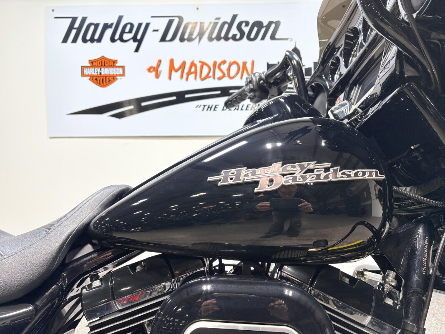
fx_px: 334
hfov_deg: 67.3
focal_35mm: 26
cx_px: 222
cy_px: 167
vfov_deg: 53.1
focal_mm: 5.96
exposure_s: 1/120
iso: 50
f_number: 1.6
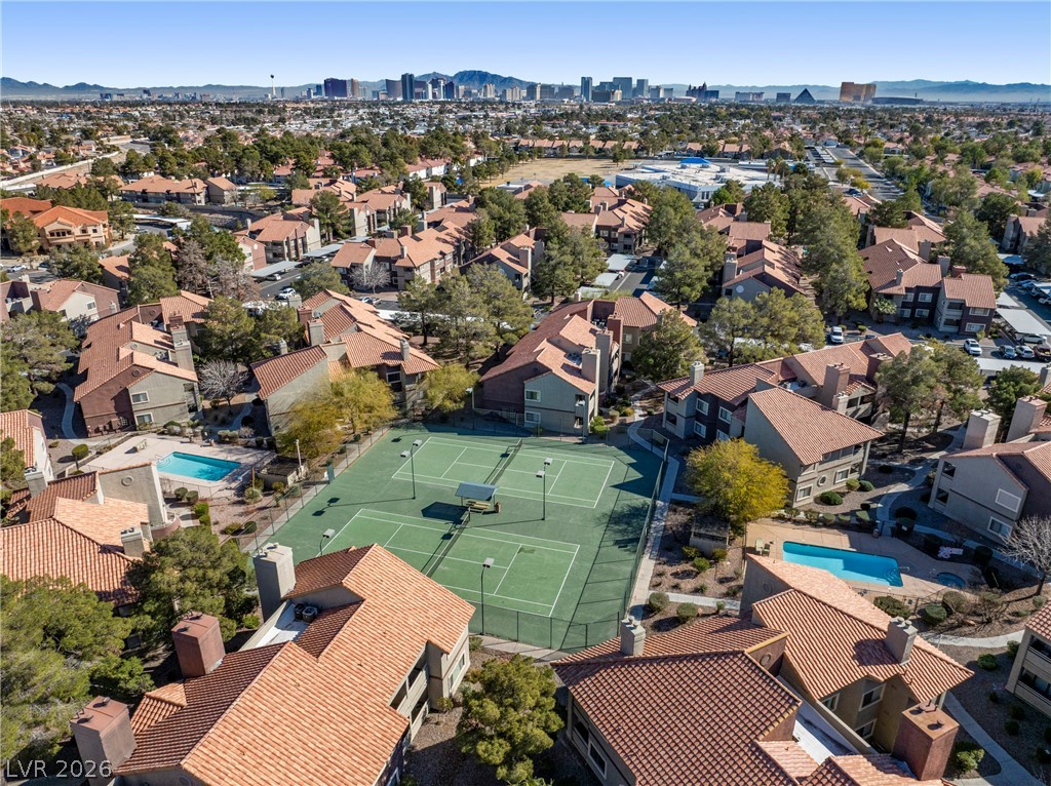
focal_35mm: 24
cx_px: 526
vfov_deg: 56.7
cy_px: 393
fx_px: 728
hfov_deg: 71.6
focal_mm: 12.29
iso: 130
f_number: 2.8
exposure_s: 1/400
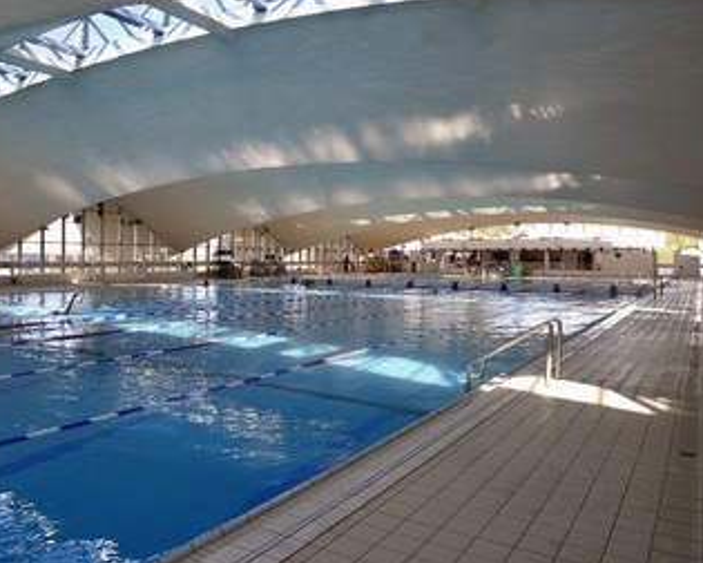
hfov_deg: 58.1
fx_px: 624
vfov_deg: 48.4
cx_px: 266
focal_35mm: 30
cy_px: 257
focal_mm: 24
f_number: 10
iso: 800
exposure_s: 1/200
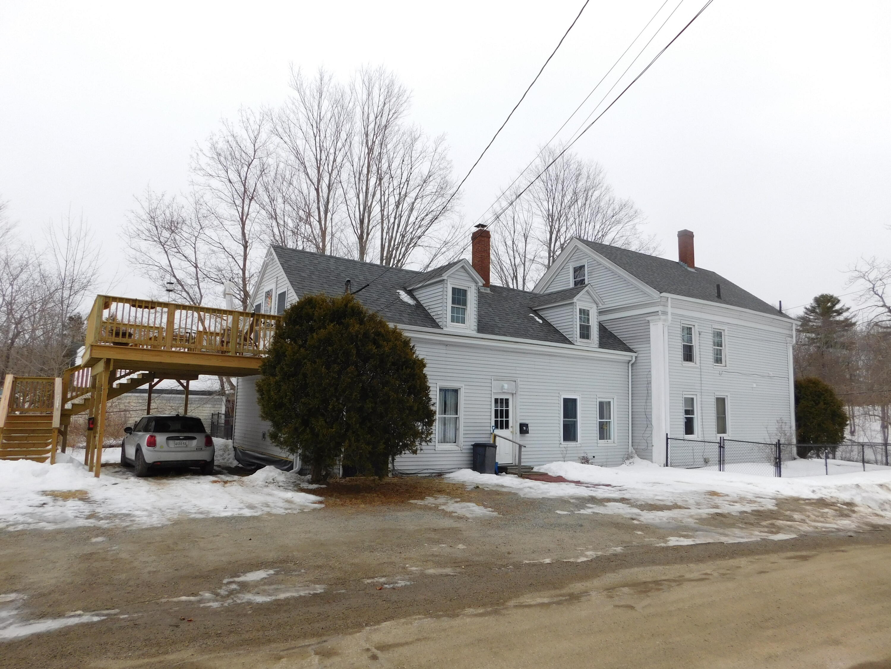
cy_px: 334
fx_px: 592
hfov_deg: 73.9
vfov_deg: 58.9
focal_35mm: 23
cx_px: 446
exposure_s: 1/640
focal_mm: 4
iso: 125
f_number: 3
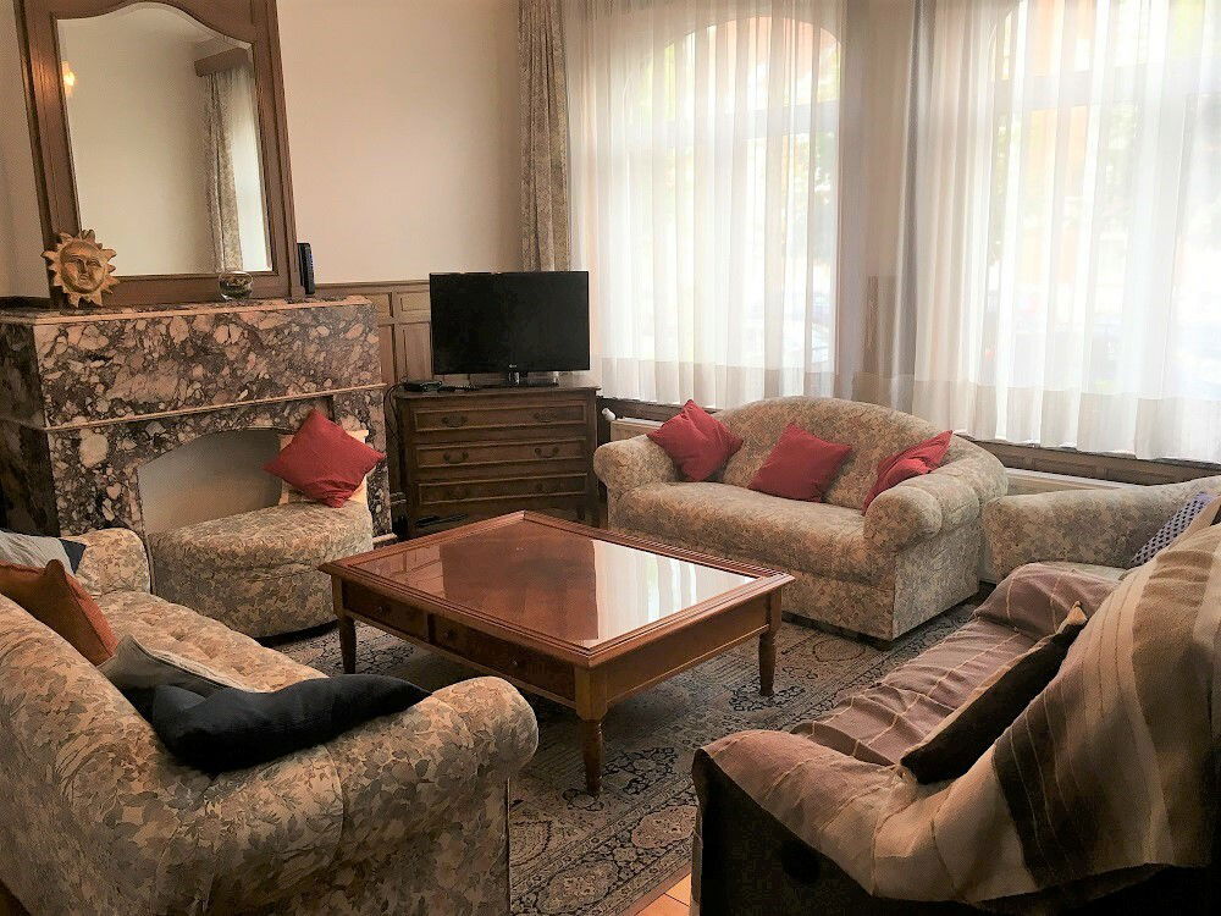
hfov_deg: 61.7
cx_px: 610
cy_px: 458
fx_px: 1023
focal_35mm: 29
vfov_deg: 48.2
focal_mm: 4.15
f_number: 2.2
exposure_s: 1/33
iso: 25
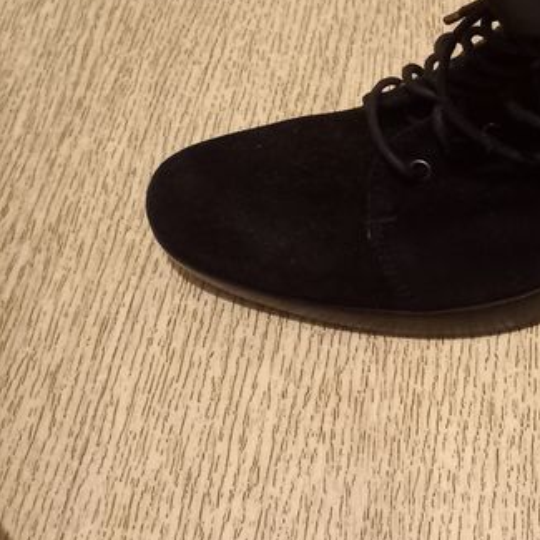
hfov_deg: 21.1
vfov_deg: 25.4
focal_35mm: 68
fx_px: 1200
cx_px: 829
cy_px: 254
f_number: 2
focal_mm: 4.6
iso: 800
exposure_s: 1/15
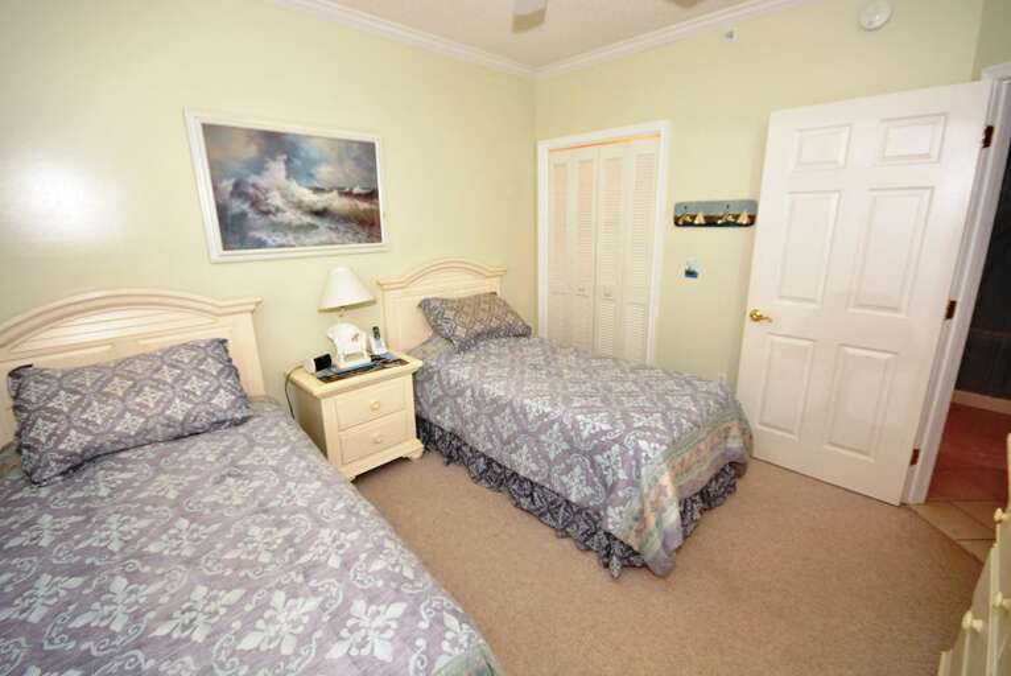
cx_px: 506
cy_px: 338
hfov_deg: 100.3
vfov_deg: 77.4
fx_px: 422
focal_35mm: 15
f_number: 7.1
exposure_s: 1/60
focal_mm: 10
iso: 1000
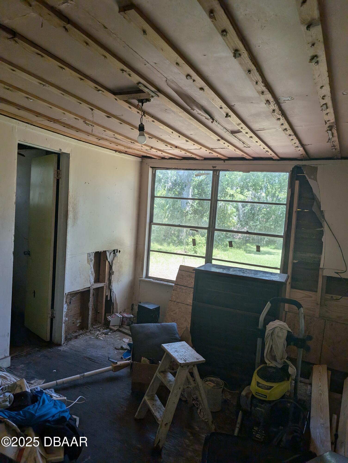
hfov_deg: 56.9
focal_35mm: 24
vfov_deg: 71.5
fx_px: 321
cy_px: 232
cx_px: 174
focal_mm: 6.9
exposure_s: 1/364
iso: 66
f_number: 1.68
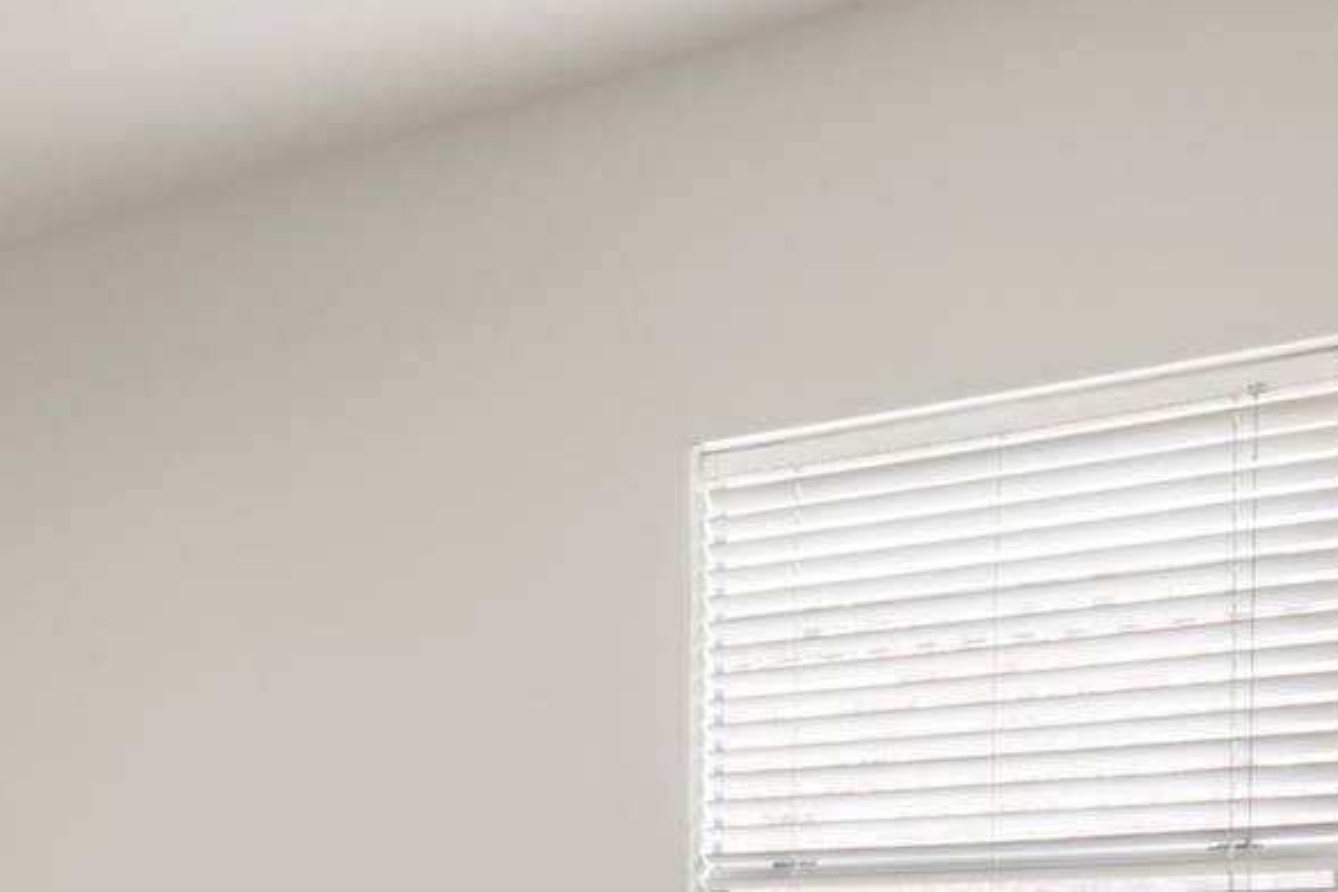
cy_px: 974
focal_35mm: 52
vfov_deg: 24.3
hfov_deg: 32.7
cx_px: -190
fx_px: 1933
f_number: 9
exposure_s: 5
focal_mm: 14
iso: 250
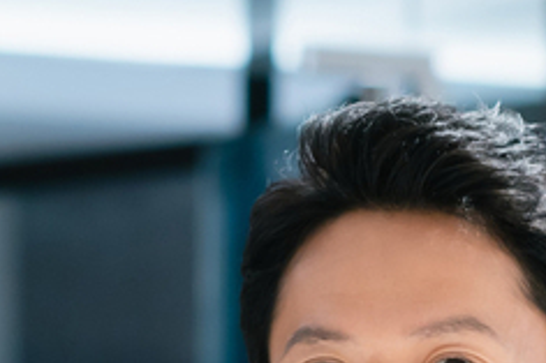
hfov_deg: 4.7
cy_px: 763
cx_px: -282
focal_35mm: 433
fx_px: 6562
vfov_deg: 3.1
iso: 640
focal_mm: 85
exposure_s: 1/160
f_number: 3.2
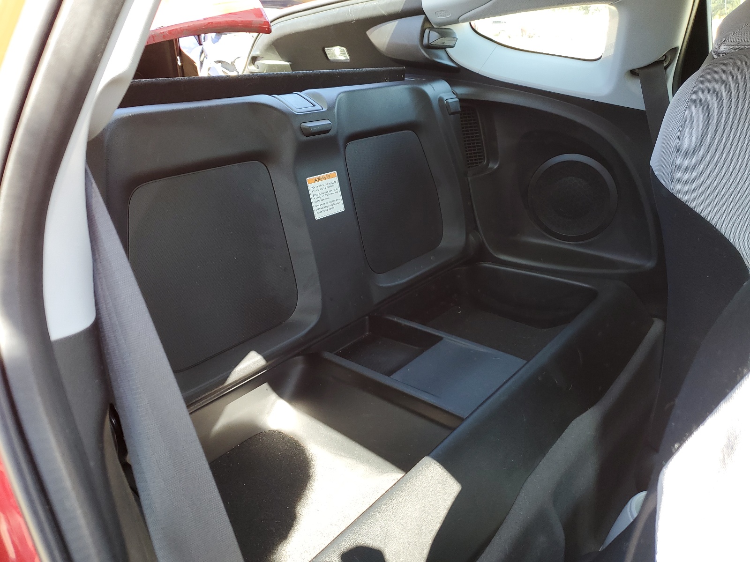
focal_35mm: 26
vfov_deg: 53.1
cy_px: 281
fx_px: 563
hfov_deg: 67.3
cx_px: 375
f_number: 1.5
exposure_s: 1/120
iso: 54
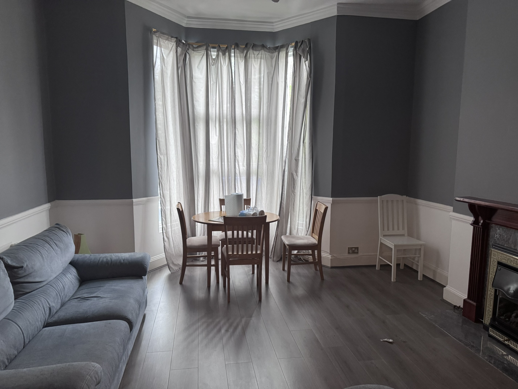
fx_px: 359
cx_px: 259
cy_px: 194
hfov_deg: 71.6
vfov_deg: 56.8
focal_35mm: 24
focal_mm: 6.76
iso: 400
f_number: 1.78
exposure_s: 1/50
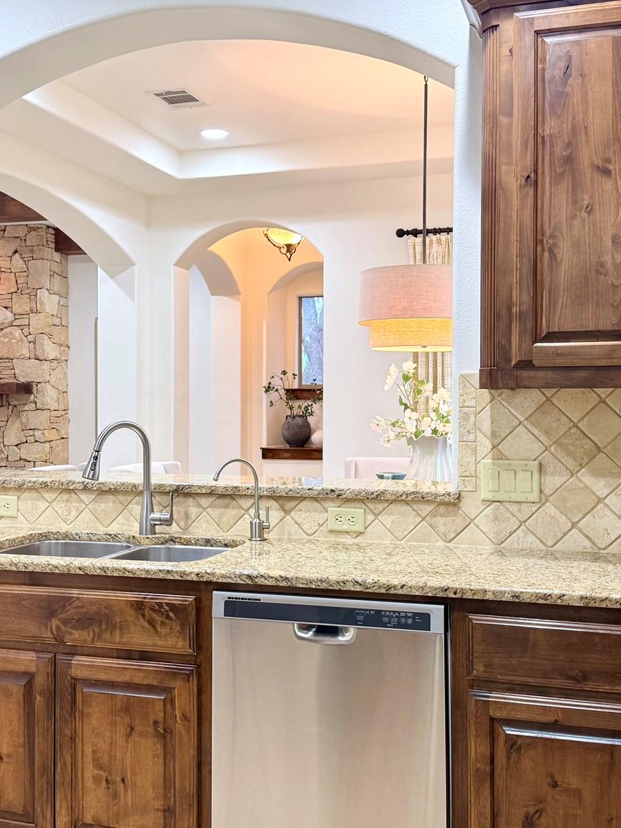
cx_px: 271
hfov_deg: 35.1
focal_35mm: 41
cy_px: 433
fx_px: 981
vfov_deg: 45.8
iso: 125
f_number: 1.78
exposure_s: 1/60
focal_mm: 6.76
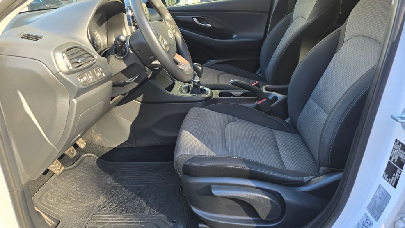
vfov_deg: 43.8
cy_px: 77
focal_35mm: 26
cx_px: 207
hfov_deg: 71.9
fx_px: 279
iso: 100
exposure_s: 1/180
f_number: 1.7
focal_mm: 6.3
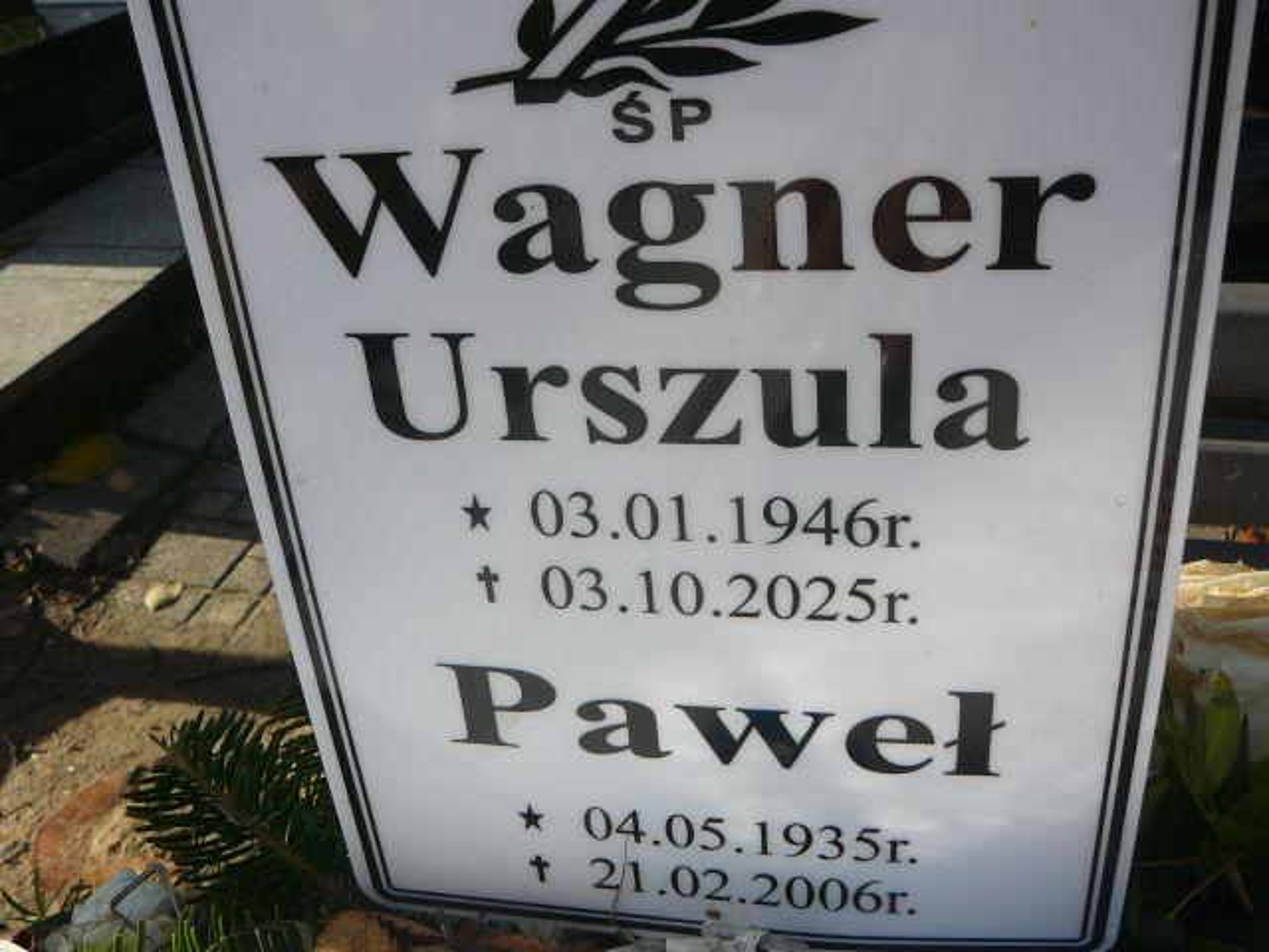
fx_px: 1283
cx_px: 634
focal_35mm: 35
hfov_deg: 52.6
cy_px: 476
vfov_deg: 40.7
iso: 80
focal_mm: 5.2
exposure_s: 1/400
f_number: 5
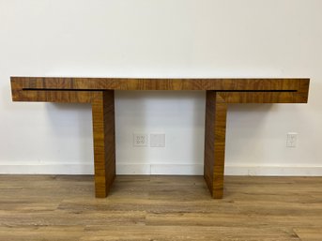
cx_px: 161
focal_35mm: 26
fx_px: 242
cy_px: 120
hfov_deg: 67.3
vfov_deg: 53.0
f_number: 1.5
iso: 80
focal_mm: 5.7
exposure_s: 1/120
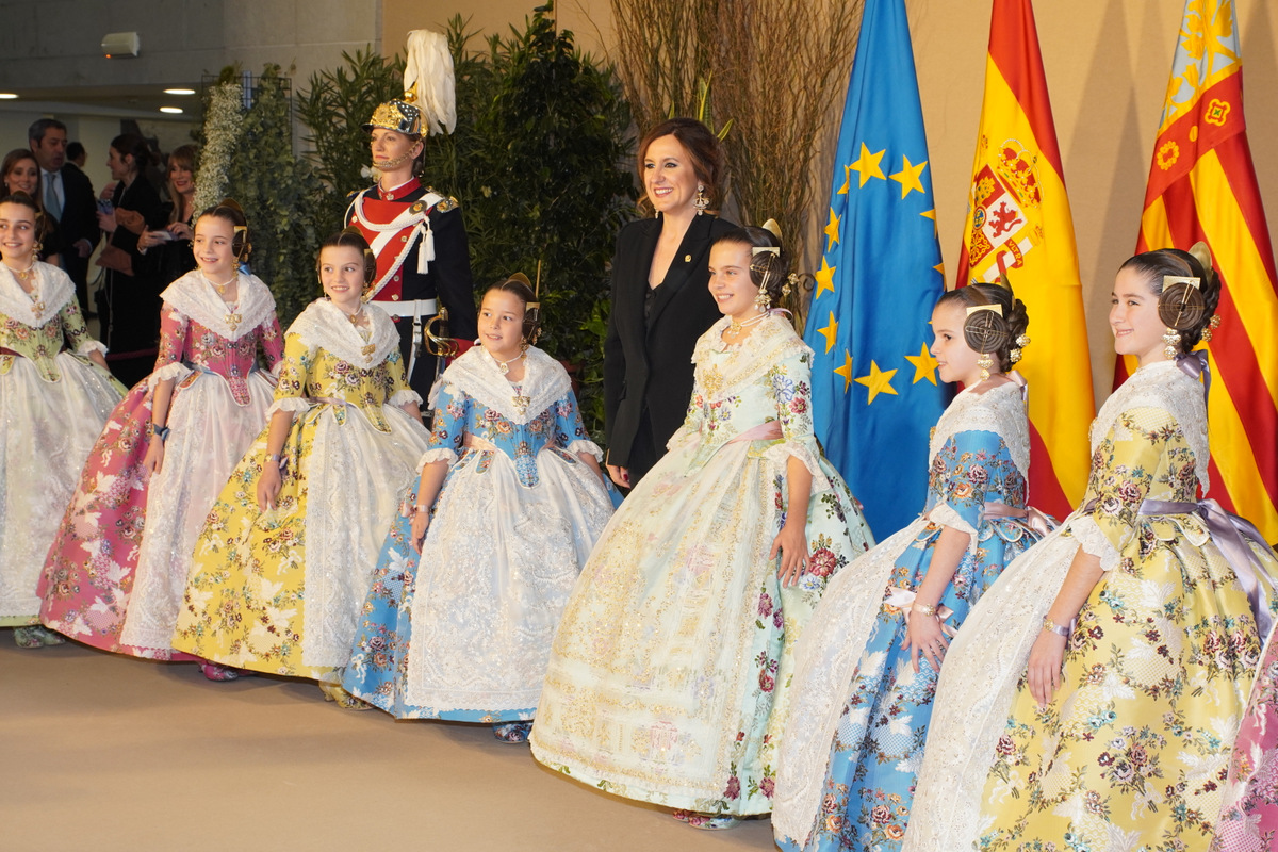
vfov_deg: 25.8
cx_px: 639
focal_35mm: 52
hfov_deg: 37.9
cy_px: 426
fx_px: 1864
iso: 400
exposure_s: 1/60
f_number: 6.3
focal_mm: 35
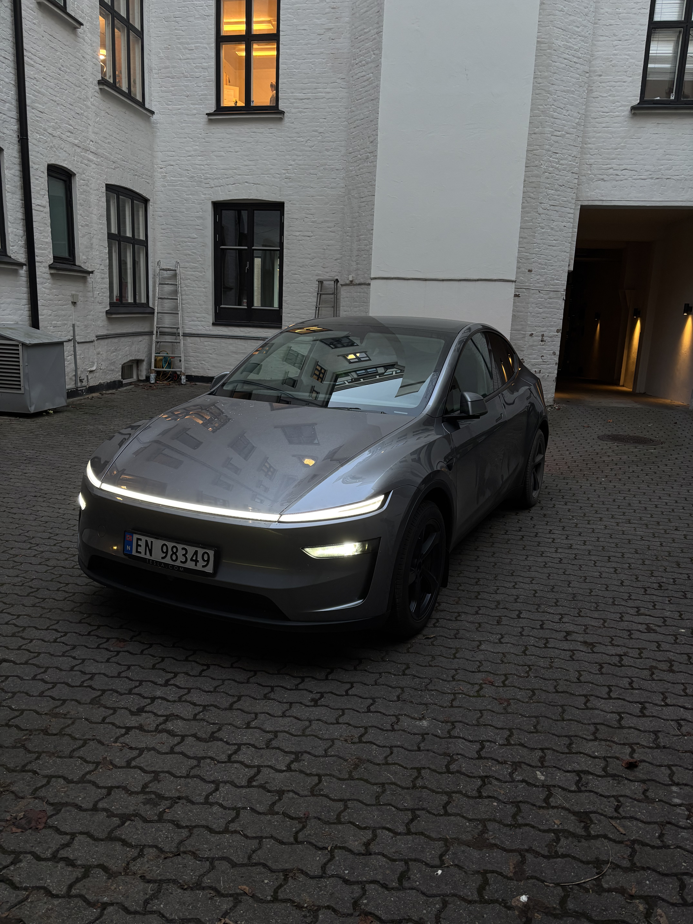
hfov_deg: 53.1
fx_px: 694
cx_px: 346
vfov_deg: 67.3
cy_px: 462
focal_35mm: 26
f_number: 1.6
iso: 125
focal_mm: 5.96
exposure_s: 1/67
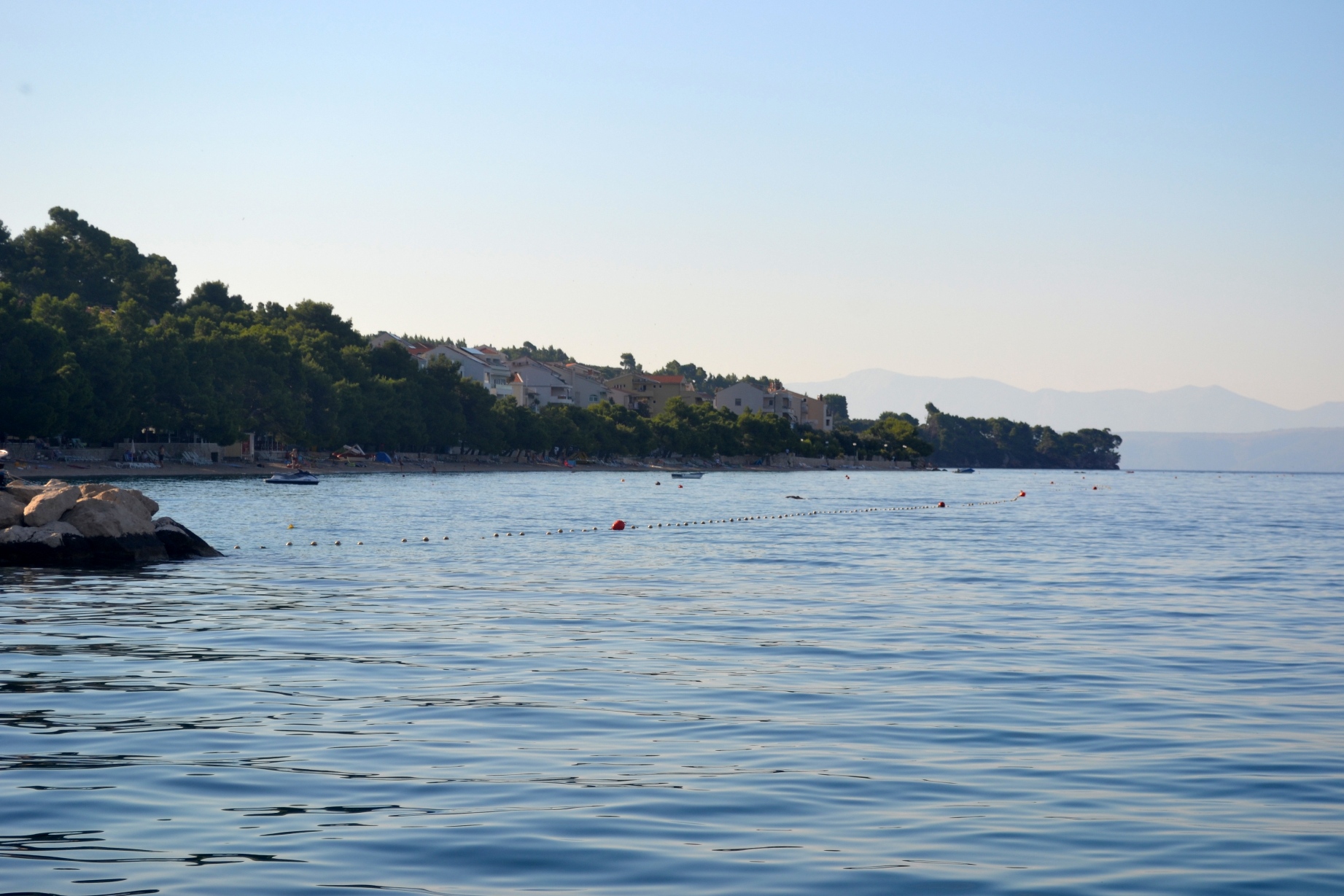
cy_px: 448
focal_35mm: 82
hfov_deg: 24.6
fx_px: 3080
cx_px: 672
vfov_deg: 16.6
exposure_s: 1/250
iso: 100
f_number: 8
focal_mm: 55
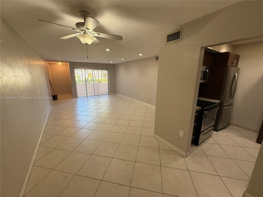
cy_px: 98
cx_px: 132
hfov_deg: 102.1
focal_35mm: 14
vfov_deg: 85.7
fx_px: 106
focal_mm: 2.22
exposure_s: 1/120
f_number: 2.2
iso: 250
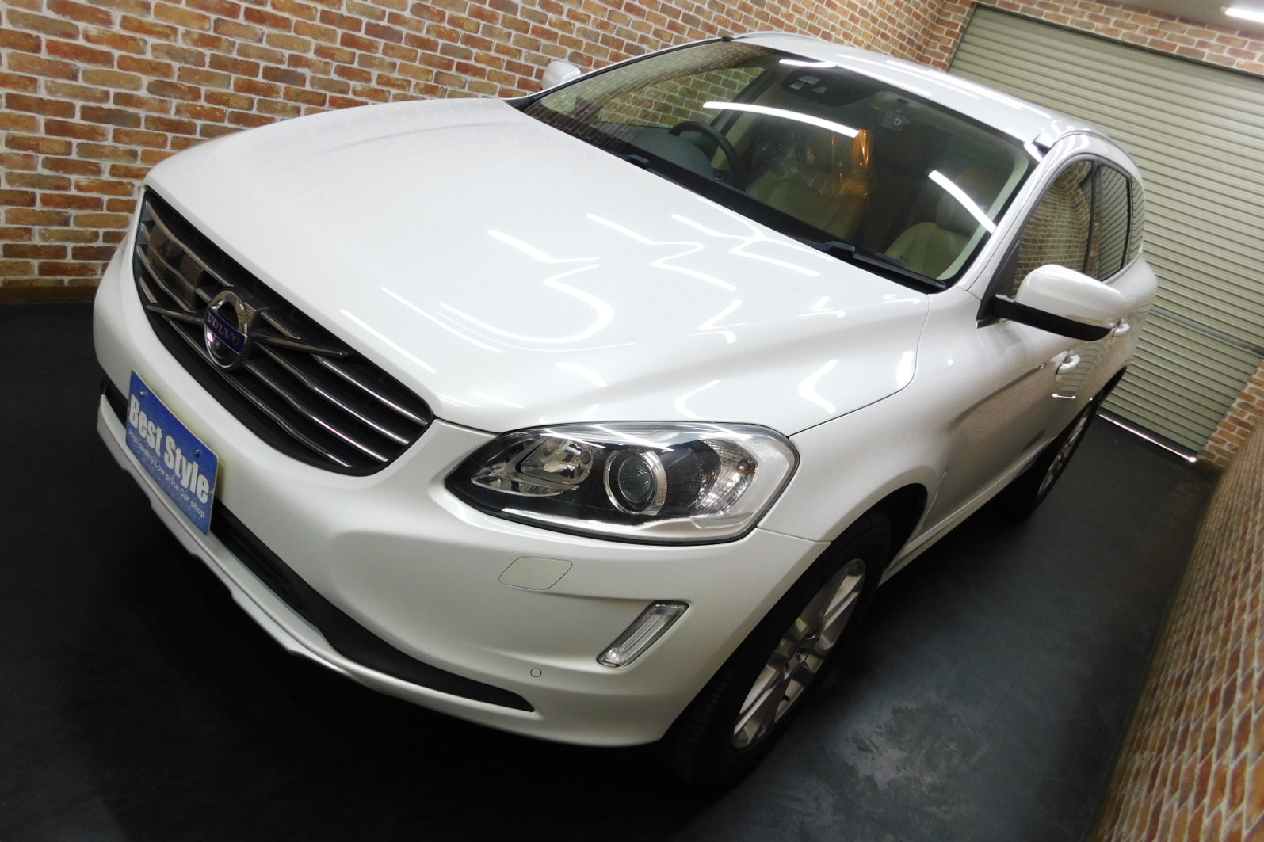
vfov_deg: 53.1
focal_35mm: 24
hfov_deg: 73.7
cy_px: 425
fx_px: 843
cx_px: 632
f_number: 3
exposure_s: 1/30
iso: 160
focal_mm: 4
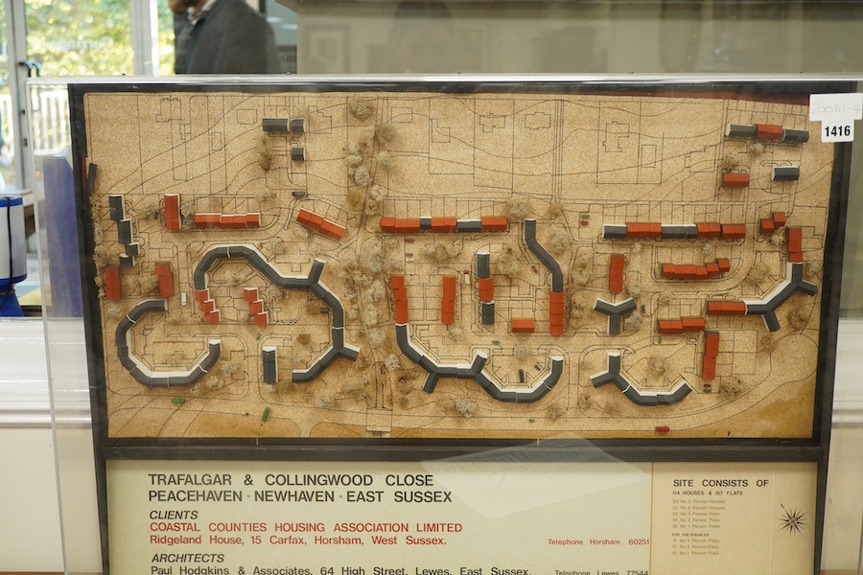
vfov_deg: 29.9
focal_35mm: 45
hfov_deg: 43.6
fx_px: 1079
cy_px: 288
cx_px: 432
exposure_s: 1/125
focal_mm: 30
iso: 1250
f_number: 3.5
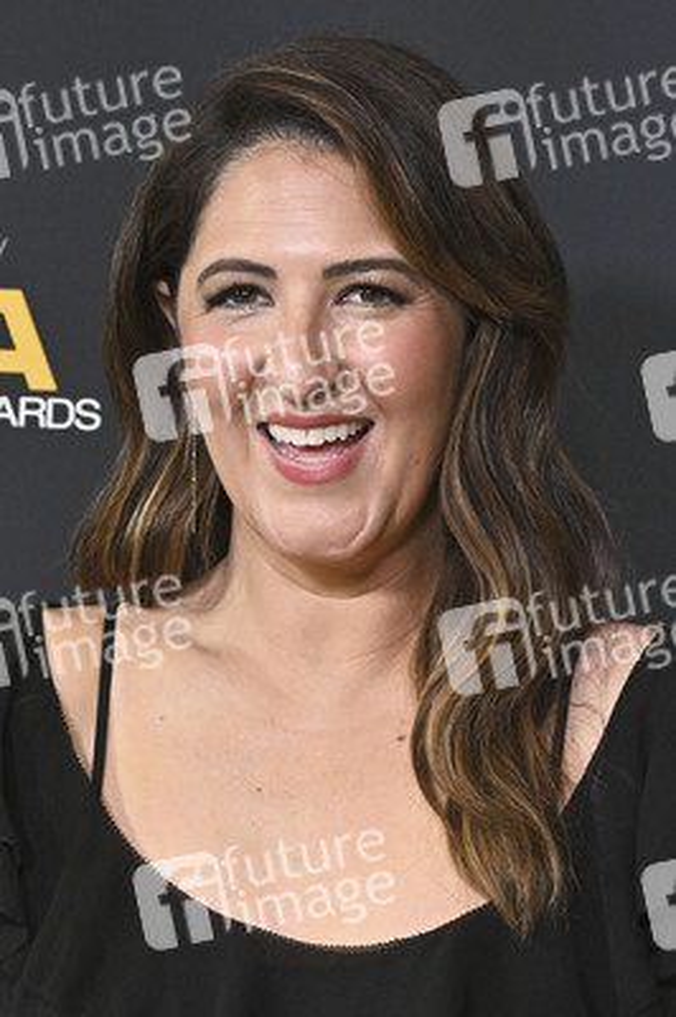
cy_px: 508
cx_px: 338
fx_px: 2906
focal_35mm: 103
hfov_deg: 13.3
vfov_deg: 19.8
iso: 2500
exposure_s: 1/320
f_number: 6.3
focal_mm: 69
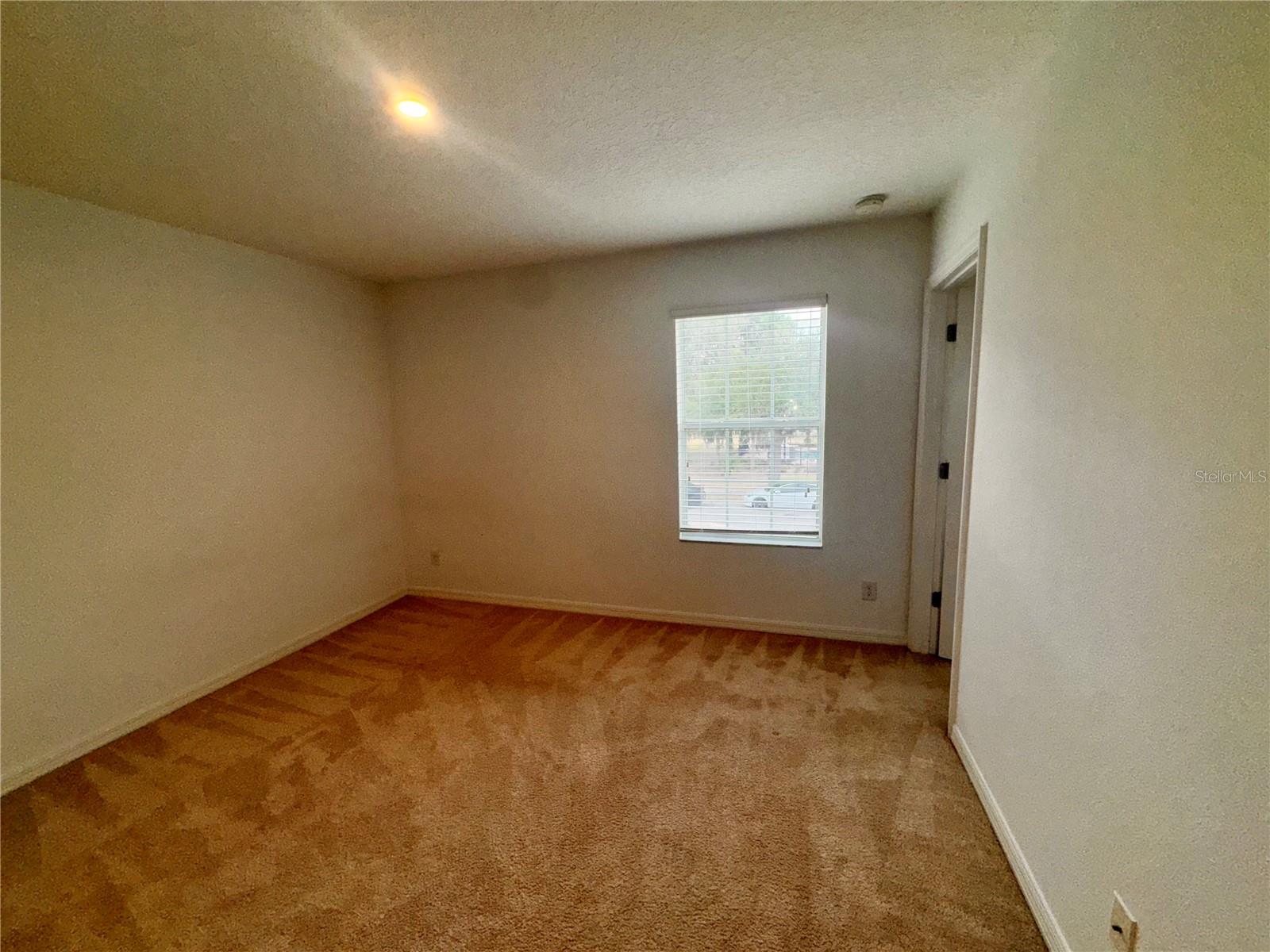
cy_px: 476
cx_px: 635
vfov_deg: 85.7
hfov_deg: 102.1
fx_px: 514
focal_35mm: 14
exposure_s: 1/122
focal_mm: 2.22
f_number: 2.2
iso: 32
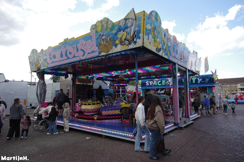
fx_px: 149
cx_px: 122
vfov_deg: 57.2
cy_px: 81
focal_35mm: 22
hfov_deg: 78.6
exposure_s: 1/250
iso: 800
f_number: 9
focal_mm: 15
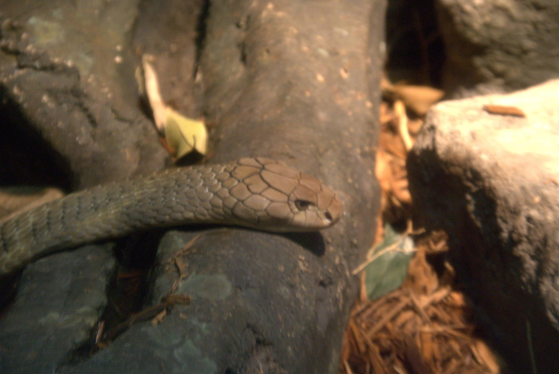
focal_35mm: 120
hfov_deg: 17.0
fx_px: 1866
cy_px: 187
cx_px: 280
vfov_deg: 11.5
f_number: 5.6
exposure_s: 1/8
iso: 1600
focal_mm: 80
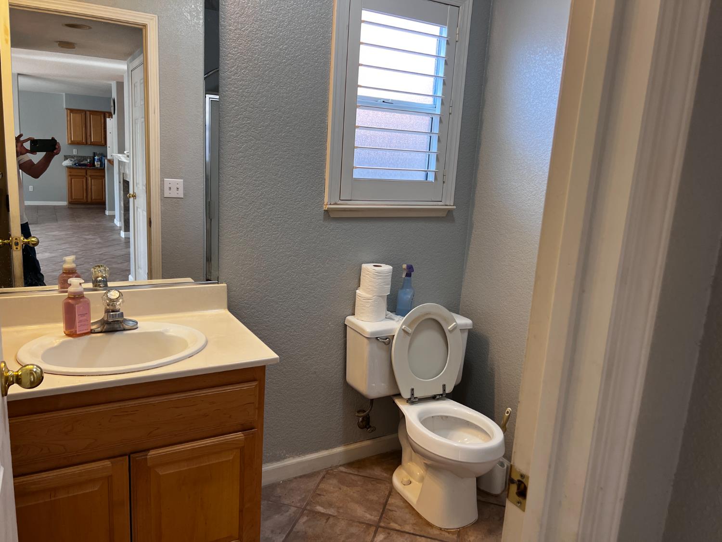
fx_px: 542
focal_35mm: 26
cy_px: 271
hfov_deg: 67.3
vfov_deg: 53.1
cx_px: 361
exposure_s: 1/120
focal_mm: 5.7
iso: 80
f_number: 1.5
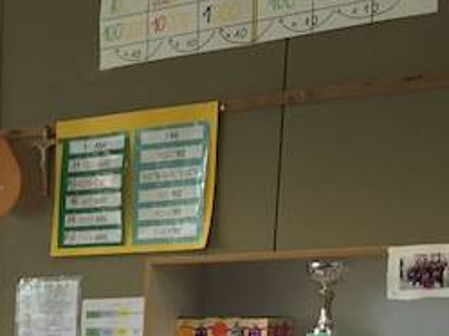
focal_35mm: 105
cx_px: -267
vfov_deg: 12.8
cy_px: 593
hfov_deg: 16.7
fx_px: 1360
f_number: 2.2
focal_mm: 4.15
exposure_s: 1/30
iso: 32
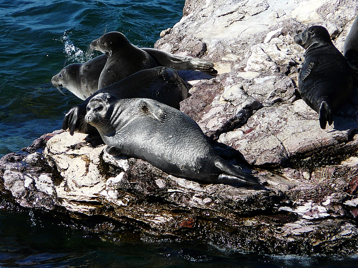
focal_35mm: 525
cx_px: 178
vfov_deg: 2.8
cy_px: 129
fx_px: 5430
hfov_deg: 3.8
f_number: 5.6
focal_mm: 82.8
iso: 100
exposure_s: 1/500
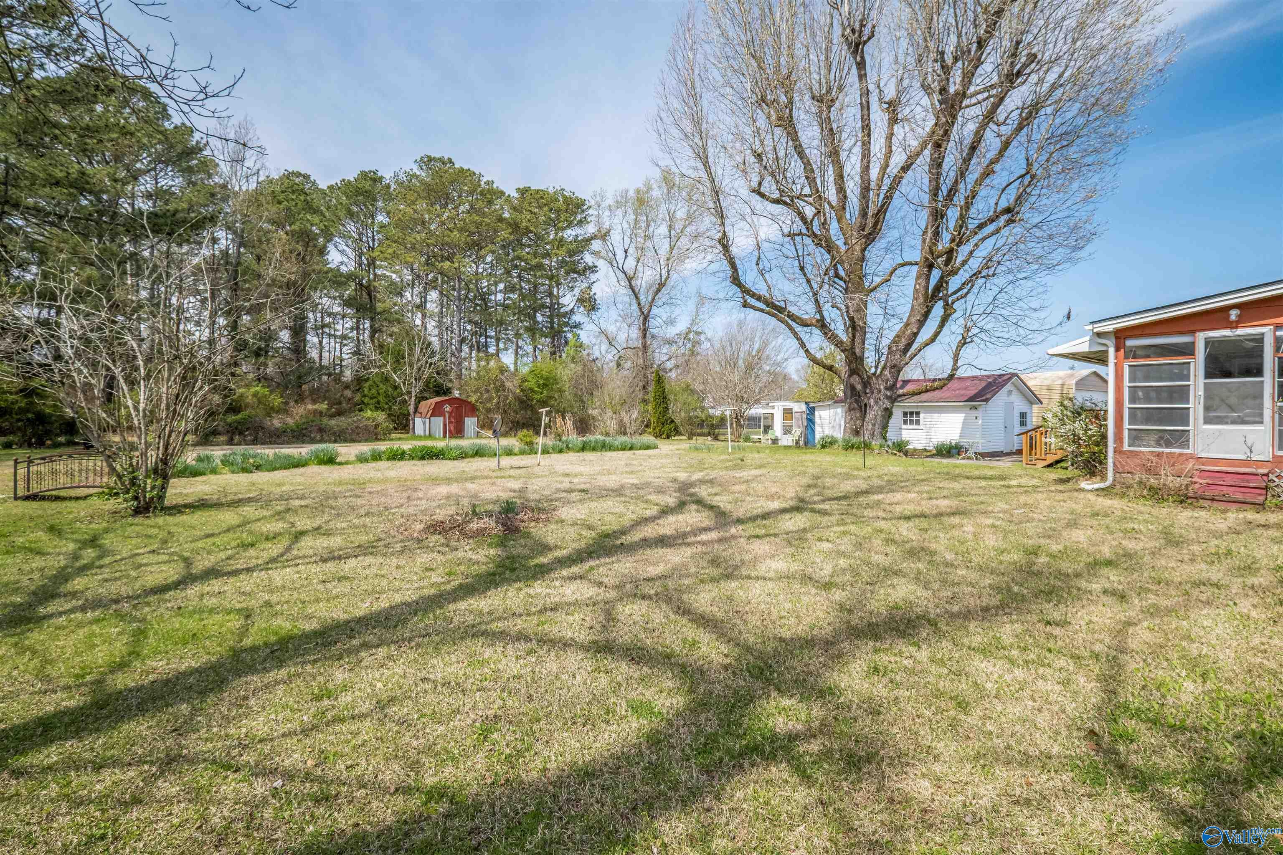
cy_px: 428
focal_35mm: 15
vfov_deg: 77.3
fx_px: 535
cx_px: 642
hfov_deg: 100.4
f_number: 8
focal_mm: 10
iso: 800
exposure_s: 1/250
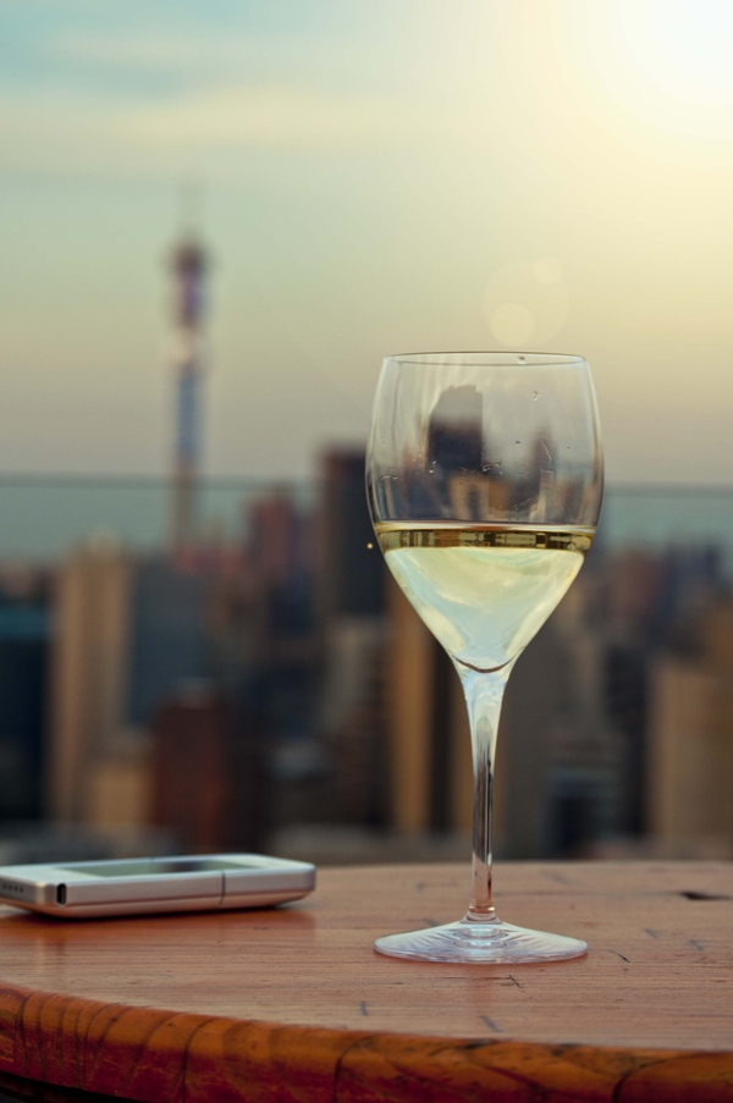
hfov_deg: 16.5
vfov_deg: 24.6
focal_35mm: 82
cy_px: 552
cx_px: 366
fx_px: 2525
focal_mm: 55
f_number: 6.3
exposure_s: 1/160
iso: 200
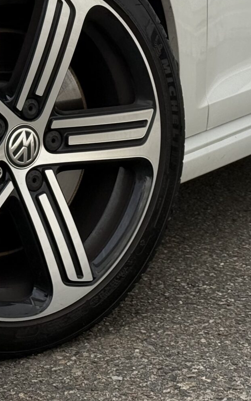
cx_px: 104
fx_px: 1423
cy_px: 26
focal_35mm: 130
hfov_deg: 10.1
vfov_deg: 15.8
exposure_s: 1/1513
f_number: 1.78
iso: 64
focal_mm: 6.76
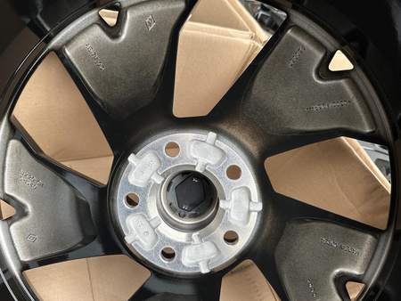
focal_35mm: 24
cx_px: 200
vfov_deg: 56.9
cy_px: 150
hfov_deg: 71.6
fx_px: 278
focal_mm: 6.86
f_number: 1.78
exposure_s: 1/187
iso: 64
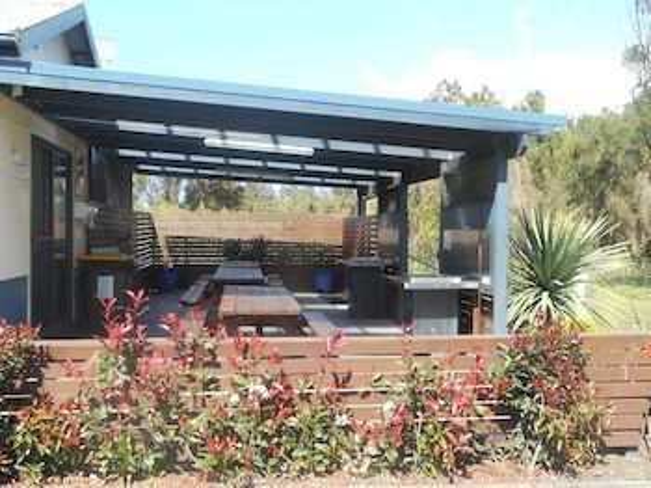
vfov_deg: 36.8
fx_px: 733
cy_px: 244
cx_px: 326
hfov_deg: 47.9
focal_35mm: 39
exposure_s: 1/160
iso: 80
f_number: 4.5
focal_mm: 6.9
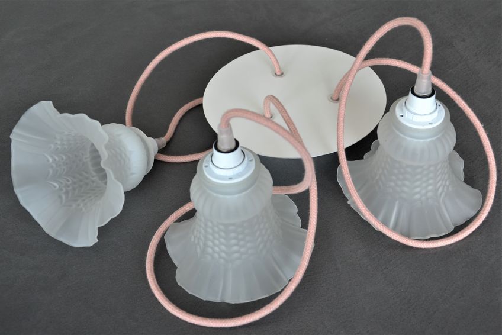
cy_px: 168
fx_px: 628
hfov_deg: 43.6
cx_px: 251
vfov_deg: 29.9
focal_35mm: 45
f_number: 4.2
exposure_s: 1/60
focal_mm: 30
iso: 400
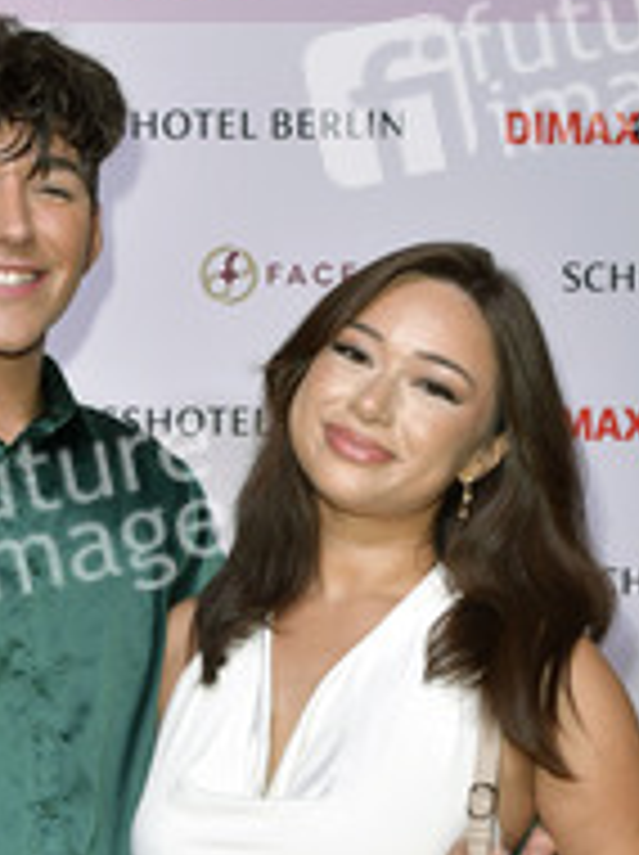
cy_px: 756
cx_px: 126
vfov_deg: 25.9
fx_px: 1801
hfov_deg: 19.9
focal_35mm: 73
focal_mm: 36
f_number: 6.3
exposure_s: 1/200
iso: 1250
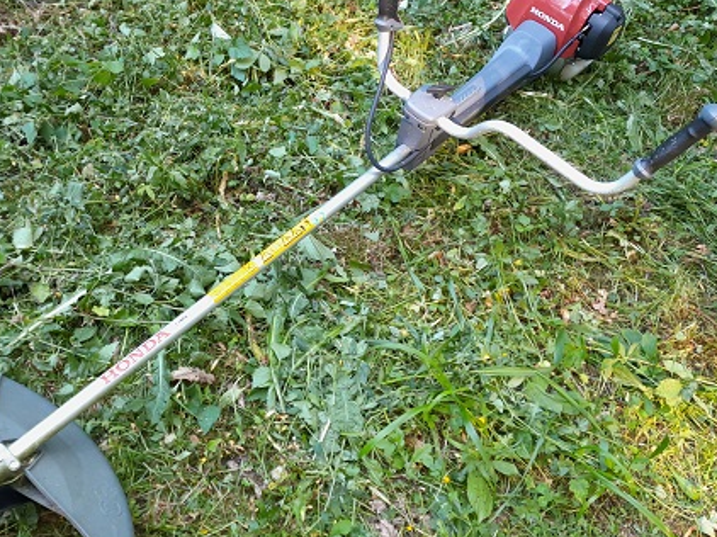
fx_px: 766
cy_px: 260
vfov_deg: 38.6
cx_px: 275
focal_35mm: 37
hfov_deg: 49.7
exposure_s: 1/50
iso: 160
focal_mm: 4
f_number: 1.8
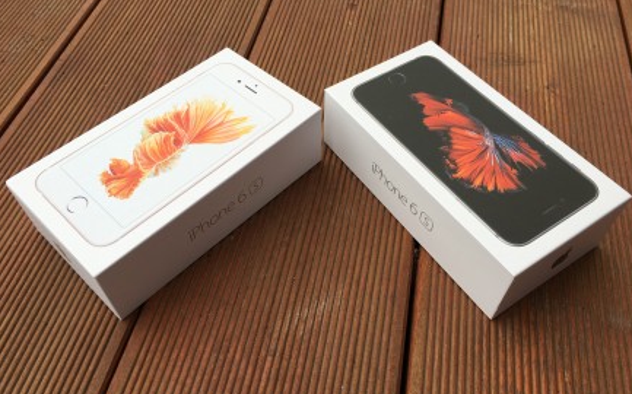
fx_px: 551
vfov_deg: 39.4
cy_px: 194
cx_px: 314
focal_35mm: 32
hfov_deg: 59.7
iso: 25
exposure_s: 1/232
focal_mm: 4.15
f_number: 2.2
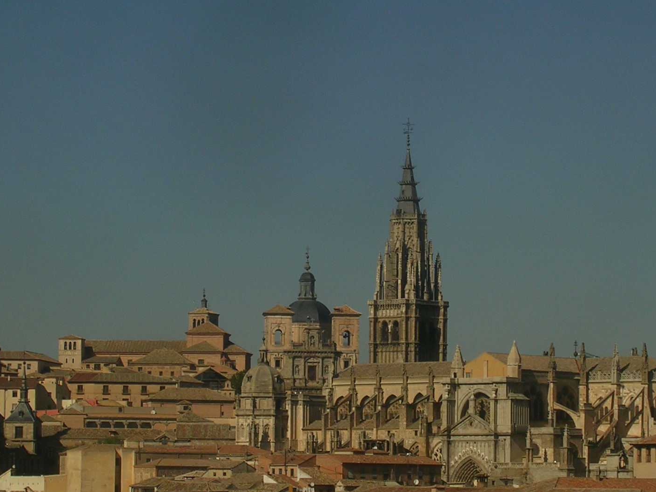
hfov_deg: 11.8
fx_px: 3165
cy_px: 341
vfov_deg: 8.9
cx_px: 272
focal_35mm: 167
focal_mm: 17.4
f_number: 4.9
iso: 50
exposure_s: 1/1285
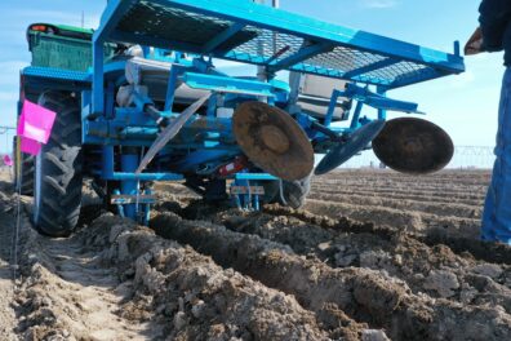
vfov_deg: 46.4
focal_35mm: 28
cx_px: 256
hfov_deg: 65.5
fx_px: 397
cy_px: 170
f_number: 5.6
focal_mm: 10.26
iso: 200
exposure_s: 1/500
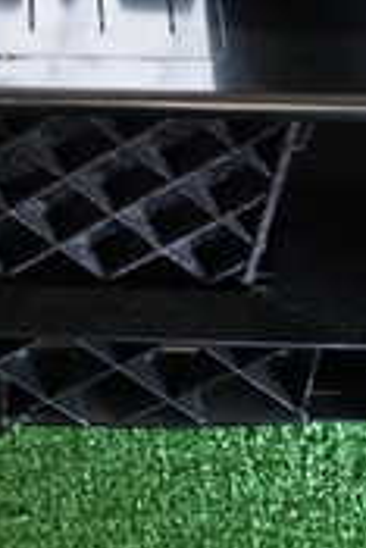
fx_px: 1354
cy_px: -50
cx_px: -97
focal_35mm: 89
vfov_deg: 21.7
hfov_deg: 14.8
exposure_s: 1/30
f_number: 2
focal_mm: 4.5
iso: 200
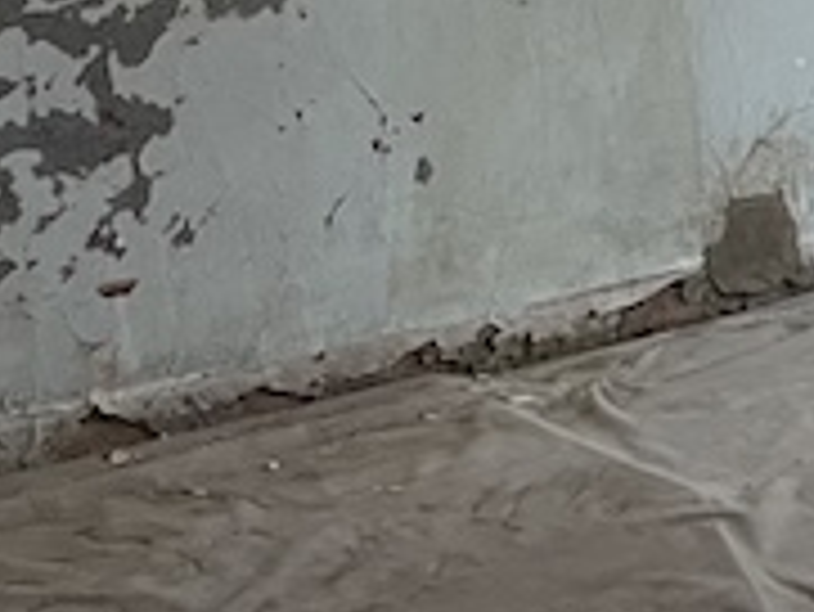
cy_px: -506
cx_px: 1763
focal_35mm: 129
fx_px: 3035
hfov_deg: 12.8
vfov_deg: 10.7
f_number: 1.6
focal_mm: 5.1
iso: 125
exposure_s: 1/60
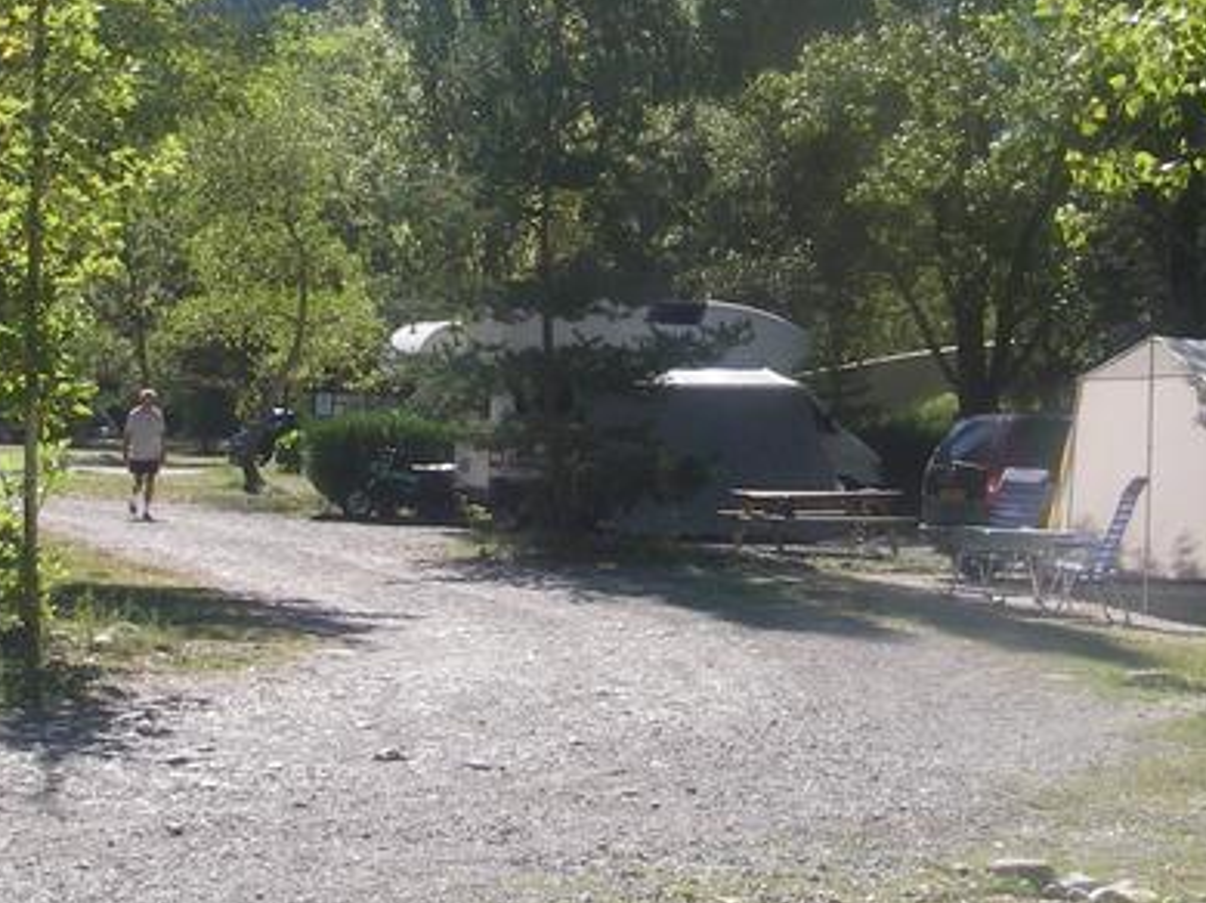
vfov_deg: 18.8
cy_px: 309
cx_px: 693
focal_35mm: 78
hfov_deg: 25.0
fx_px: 2716
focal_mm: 6.3
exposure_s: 1/250
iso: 100
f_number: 6.6
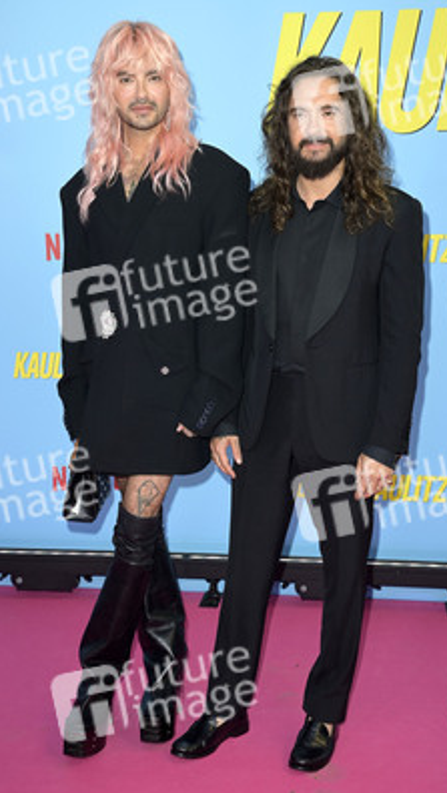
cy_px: 394
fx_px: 1158
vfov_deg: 37.8
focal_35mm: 55
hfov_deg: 21.8
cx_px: 212
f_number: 7.1
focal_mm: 52
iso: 640
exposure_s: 1/200
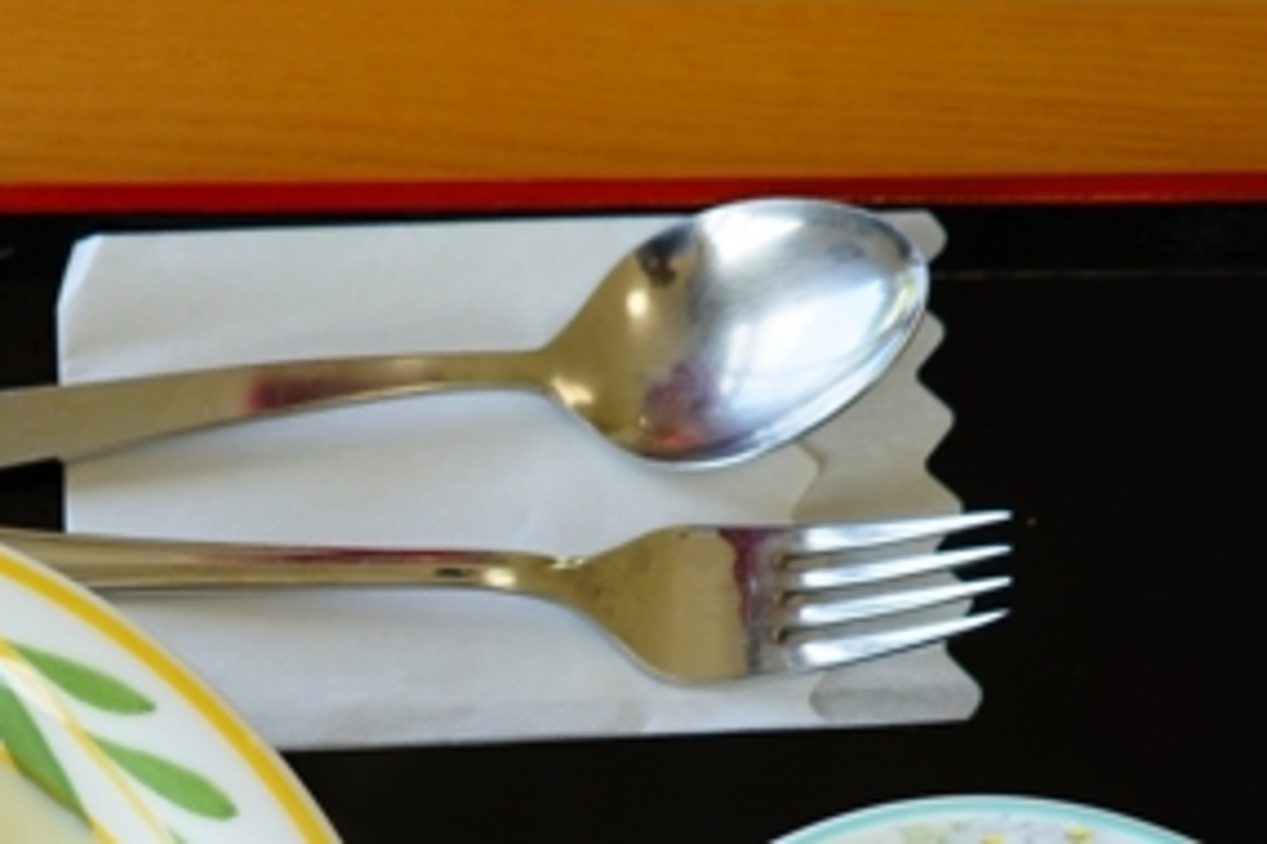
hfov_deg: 19.9
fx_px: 3554
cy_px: 999
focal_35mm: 101
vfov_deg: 13.2
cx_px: 213
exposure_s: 1/60
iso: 100
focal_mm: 36
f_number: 4.5
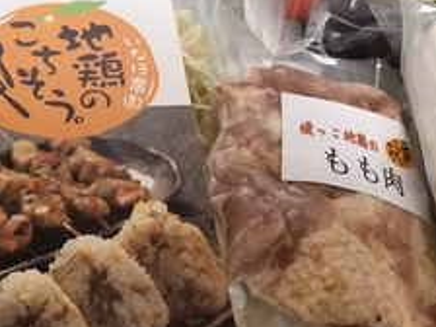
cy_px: 193
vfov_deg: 29.1
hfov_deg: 37.2
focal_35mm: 50
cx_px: 107
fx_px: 630
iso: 40
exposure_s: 1/16
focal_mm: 3.99
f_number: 1.8
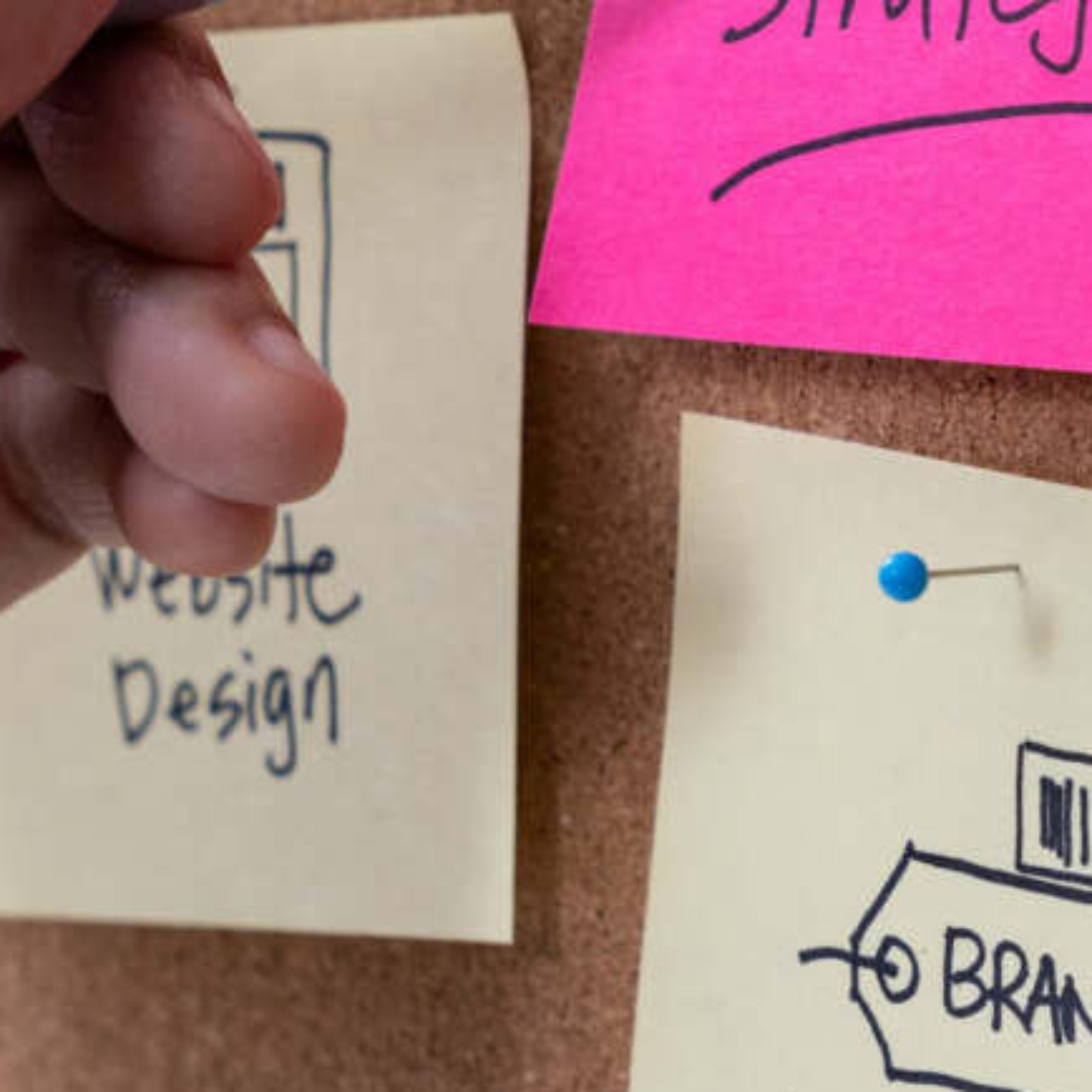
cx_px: 1245
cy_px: -151
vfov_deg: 8.7
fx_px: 7138
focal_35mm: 200
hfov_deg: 8.7
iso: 250
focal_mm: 63
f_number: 5.6
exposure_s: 1/30
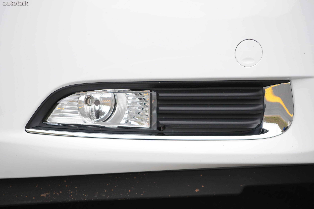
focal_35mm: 180
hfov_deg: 11.4
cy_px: 104
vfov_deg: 7.6
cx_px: 157
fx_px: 1568
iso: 800
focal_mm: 120
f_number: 5.6
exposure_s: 1/400
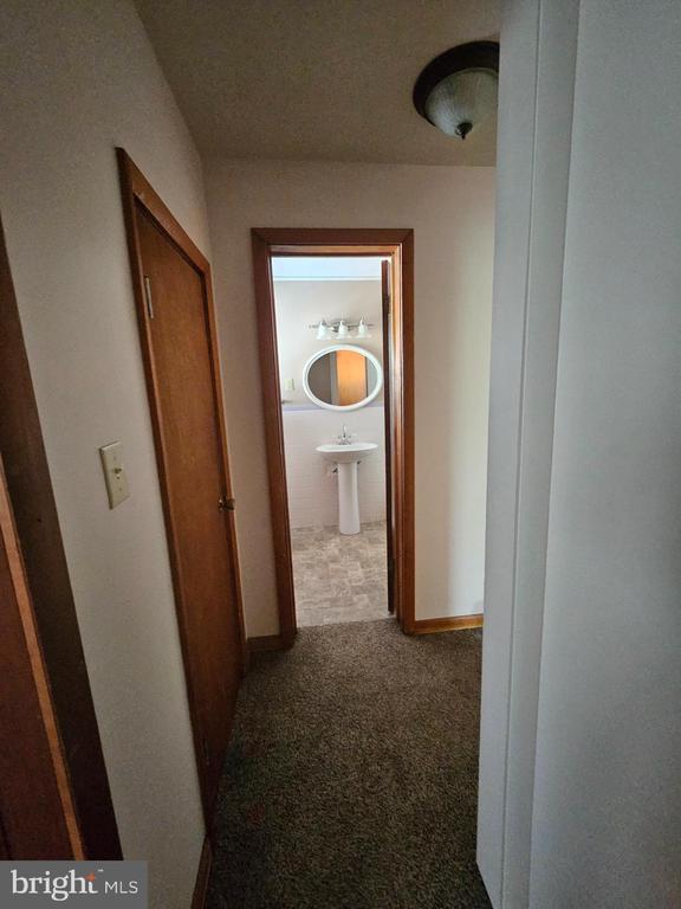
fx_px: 341
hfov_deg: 89.9
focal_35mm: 13
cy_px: 454
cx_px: 340
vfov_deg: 106.2
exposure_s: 1/24
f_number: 2.2
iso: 640
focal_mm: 1.74
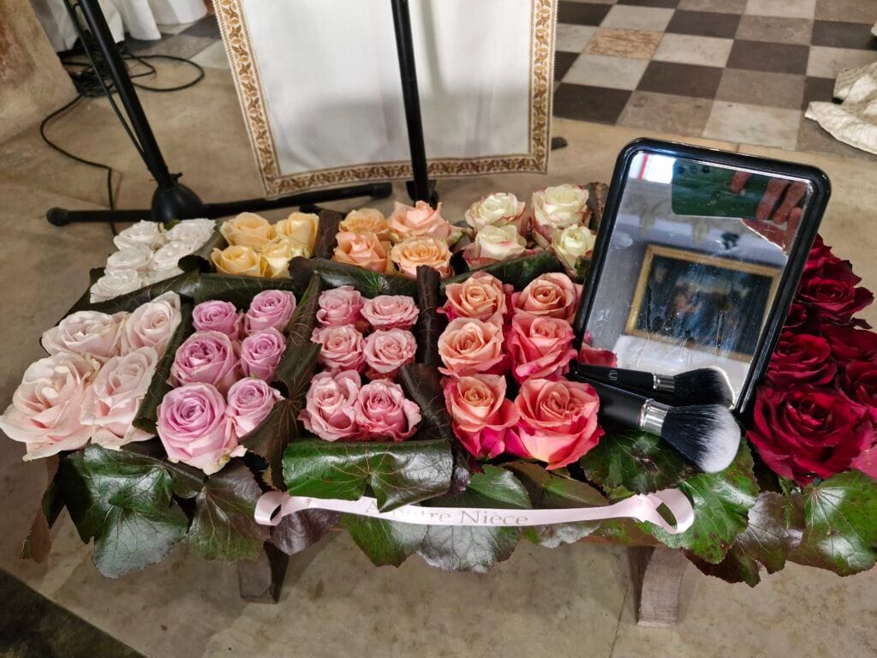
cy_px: 329
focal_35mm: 23
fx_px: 583
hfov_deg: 73.9
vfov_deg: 58.9
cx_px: 438
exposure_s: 1/100
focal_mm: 5.54
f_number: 1.8
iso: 640
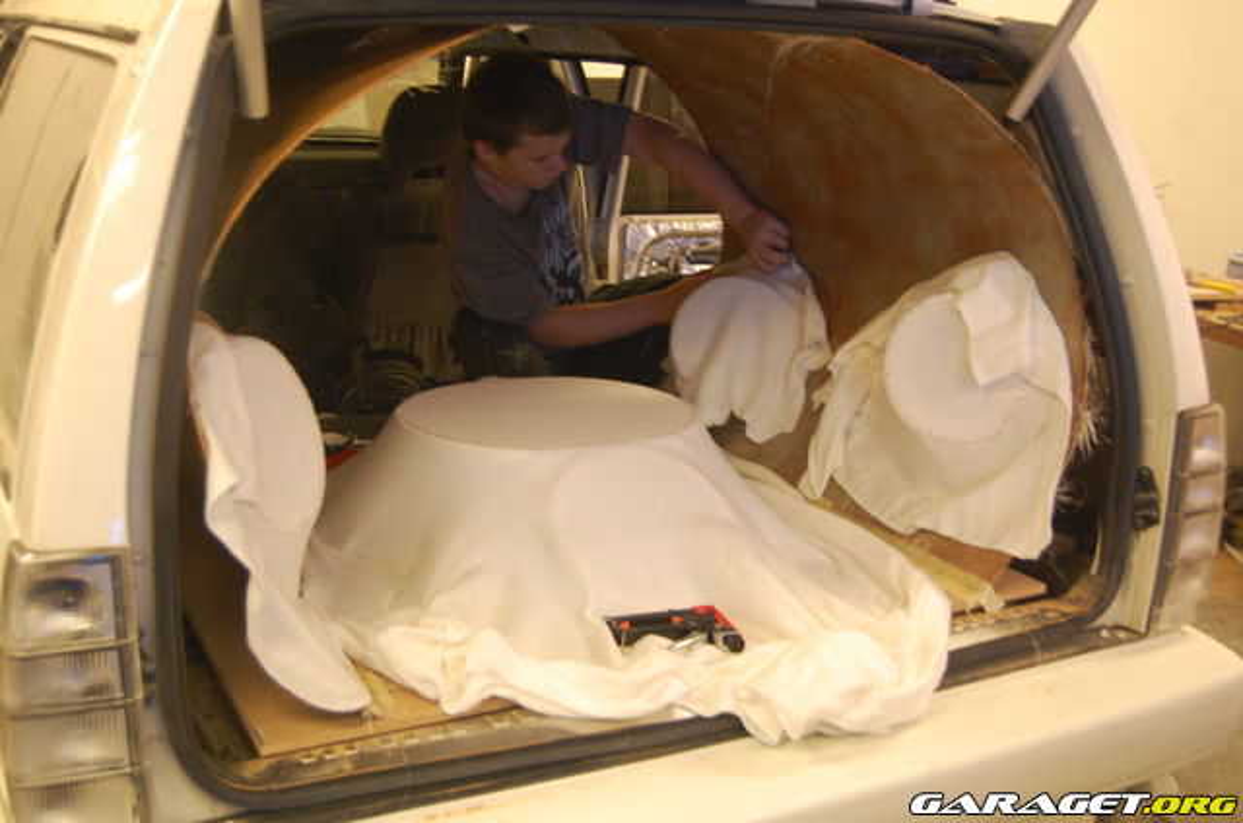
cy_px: 412
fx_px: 1344
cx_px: 622
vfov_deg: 34.1
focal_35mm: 39
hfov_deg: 49.6
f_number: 4.2
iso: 800
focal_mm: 26
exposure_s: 1/10
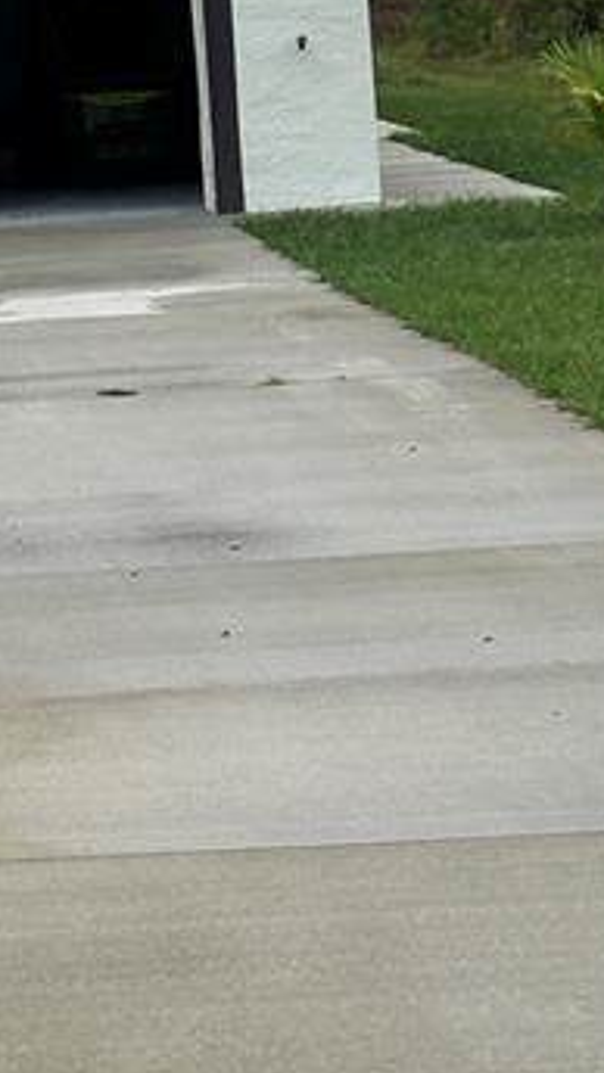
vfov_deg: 11.7
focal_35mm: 182
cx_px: -694
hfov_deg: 6.4
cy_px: 87
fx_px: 5183
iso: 64
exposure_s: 1/2410
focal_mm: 6.86
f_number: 1.78
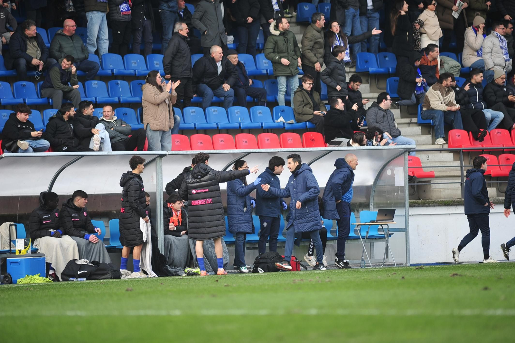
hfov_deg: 6.9
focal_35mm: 300
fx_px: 4289
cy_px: 172
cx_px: 258
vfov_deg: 4.6
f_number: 2.8
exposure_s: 1/1250
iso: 400
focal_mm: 300
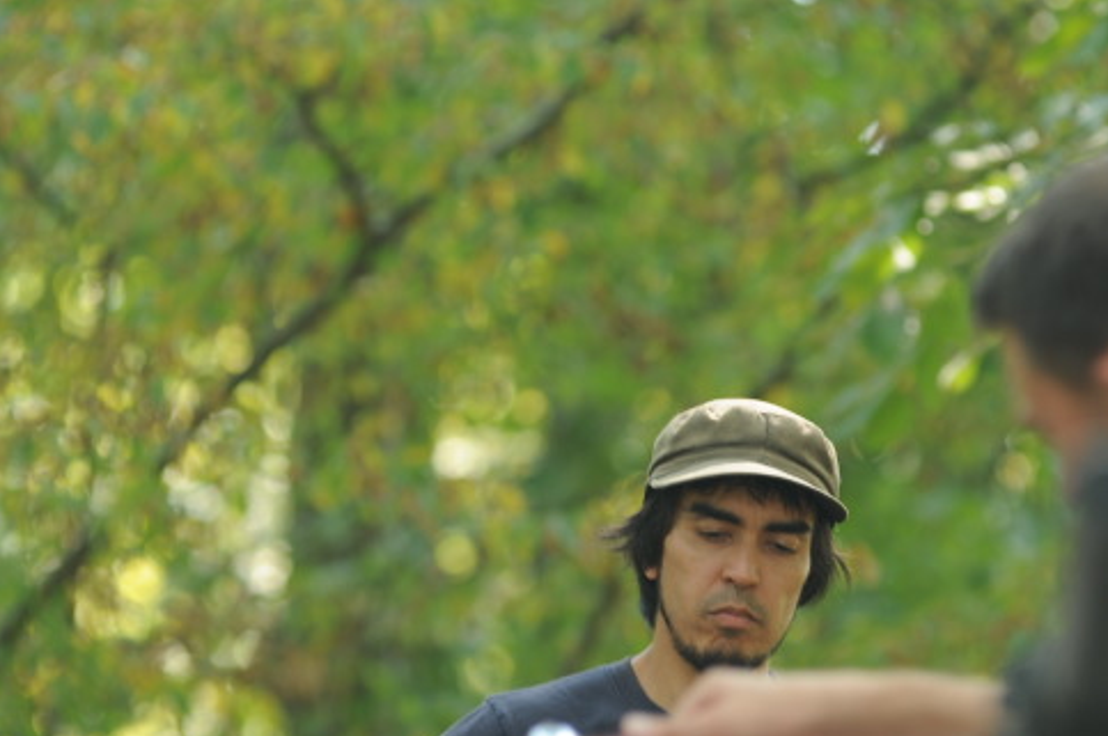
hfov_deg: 6.8
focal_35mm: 303
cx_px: 617
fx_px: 9316
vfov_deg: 4.5
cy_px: 470
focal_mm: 170
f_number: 4
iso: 200
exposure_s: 1/100
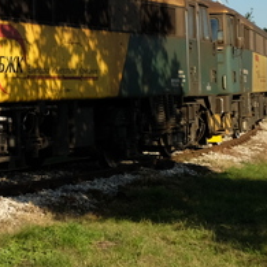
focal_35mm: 100
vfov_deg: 17.3
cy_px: 66
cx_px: -185
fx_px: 873
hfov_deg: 15.4
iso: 200
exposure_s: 1/350
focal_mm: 19.6
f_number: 6.4
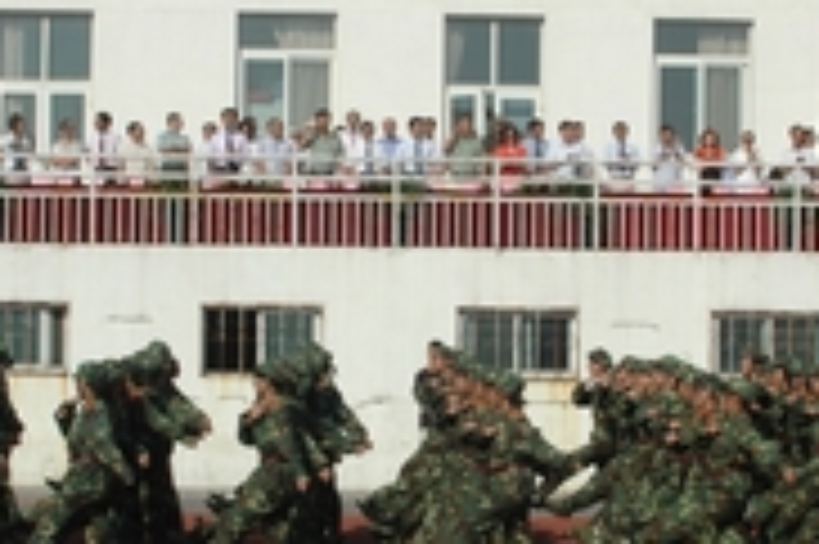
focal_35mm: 97
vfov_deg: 14.1
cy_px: 299
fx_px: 2205
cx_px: 418
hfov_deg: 21.0
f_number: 11
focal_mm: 28
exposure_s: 1/500
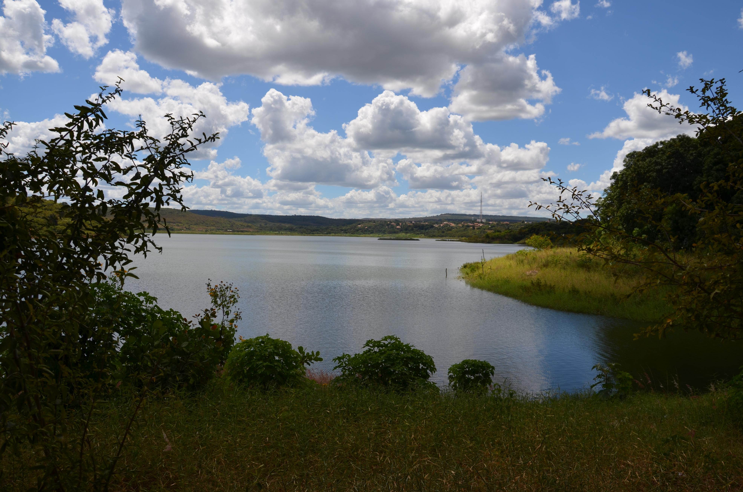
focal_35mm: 27
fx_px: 556
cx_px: 372
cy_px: 246
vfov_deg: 47.7
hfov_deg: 67.5
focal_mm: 18
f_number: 9
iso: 100
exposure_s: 1/320
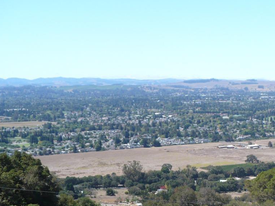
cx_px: 245
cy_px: 168
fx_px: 580
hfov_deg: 25.9
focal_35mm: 73
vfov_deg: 19.9
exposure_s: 1/800
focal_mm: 6.1
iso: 100
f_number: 2.8
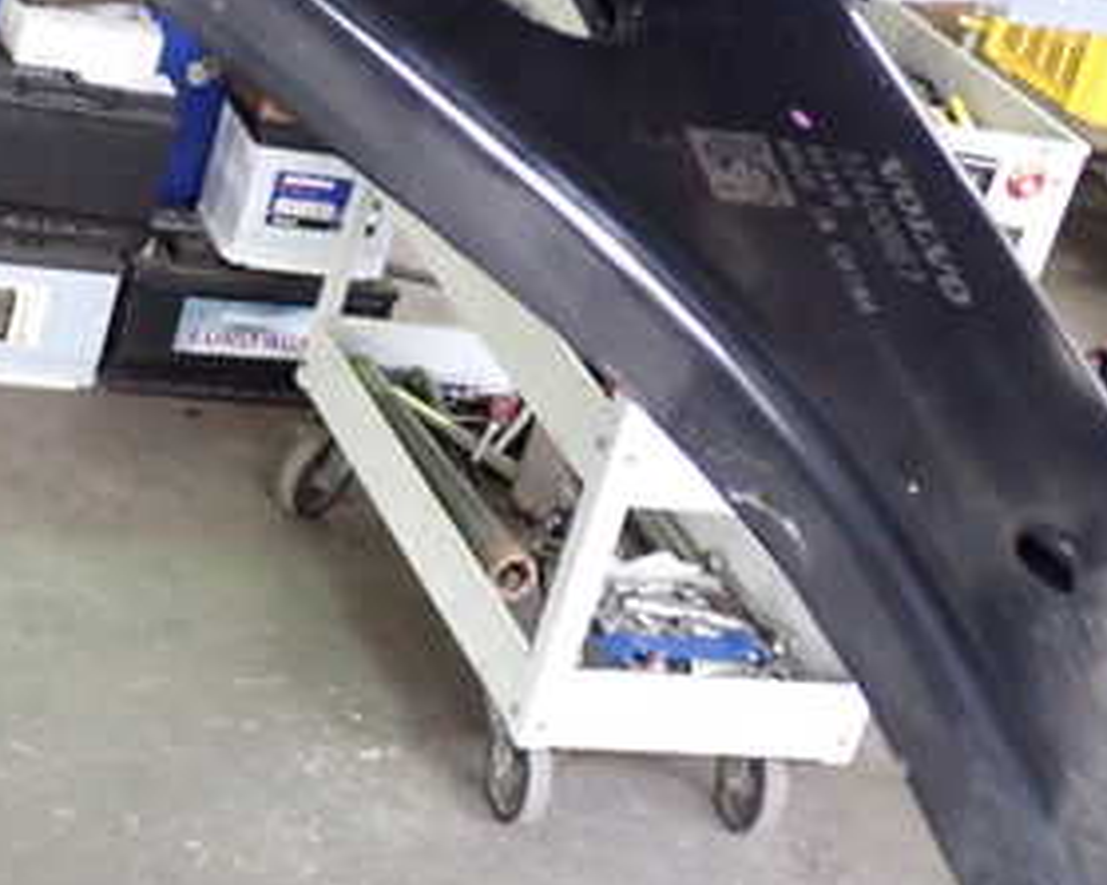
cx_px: 186
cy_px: 147
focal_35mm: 86
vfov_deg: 17.7
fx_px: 2817
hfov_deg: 21.9
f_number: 2.8
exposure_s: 1/40
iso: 800
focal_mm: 7.31
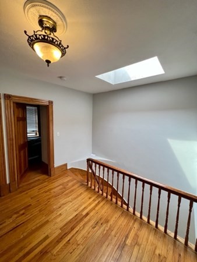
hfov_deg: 90.0
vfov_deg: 106.2
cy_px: 131
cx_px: 98
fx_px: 99
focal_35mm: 13
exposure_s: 1/120
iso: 80
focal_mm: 1.57
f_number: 1.8
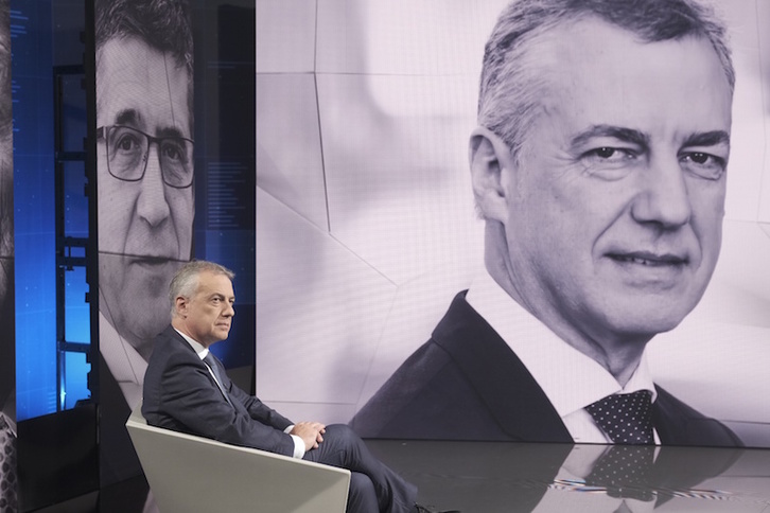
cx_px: 385
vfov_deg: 16.5
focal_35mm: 83
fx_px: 1775
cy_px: 256
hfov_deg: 24.5
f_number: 5.6
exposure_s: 1/125
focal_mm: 55
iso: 2000
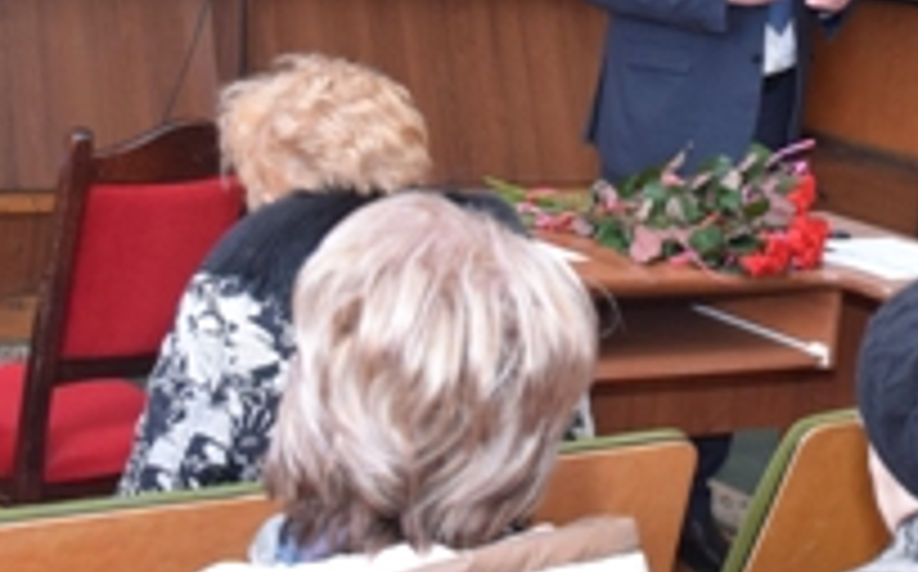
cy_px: -124
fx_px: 2399
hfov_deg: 21.5
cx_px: 680
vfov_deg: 13.2
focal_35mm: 96
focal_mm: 20
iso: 1100
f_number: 4
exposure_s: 1/200
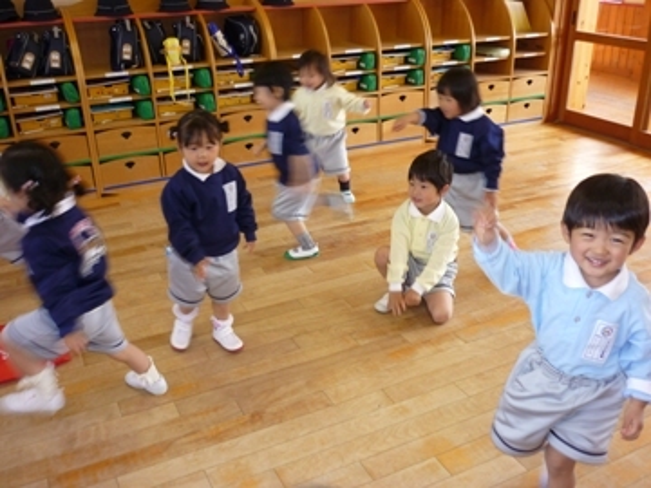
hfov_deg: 55.4
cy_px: 244
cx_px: 326
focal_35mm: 33
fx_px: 621
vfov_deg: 42.9
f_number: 2.8
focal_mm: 5.5
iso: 100
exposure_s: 1/30
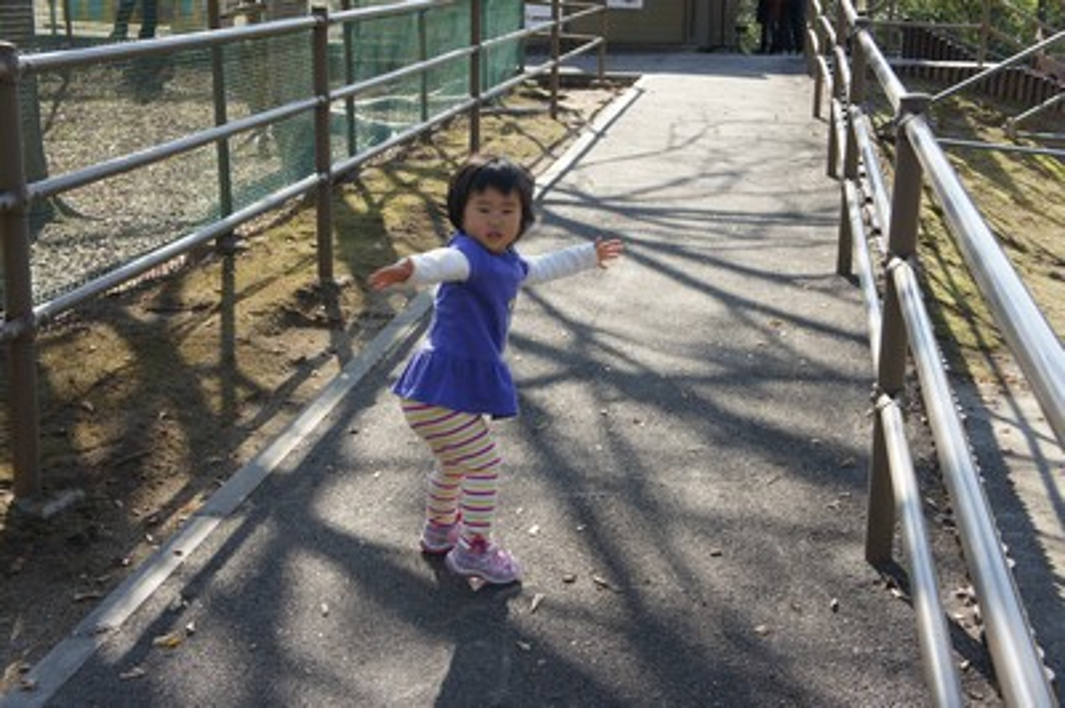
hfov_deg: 41.1
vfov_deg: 28.0
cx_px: 532
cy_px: 354
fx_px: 1419
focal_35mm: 48
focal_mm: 32
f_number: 7.1
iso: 200
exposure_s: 1/160
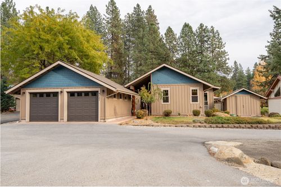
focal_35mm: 31
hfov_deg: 60.3
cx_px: 140
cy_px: 94
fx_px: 242
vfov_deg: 42.3
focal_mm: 31
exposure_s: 1/125
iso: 100
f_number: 8
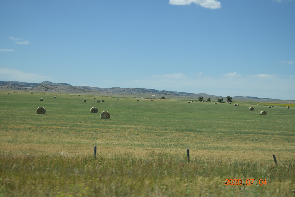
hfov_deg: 36.9
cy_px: 98
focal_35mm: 54
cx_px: 148
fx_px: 442
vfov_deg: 25.1
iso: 200
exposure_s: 1/1600
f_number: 4.8
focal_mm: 36
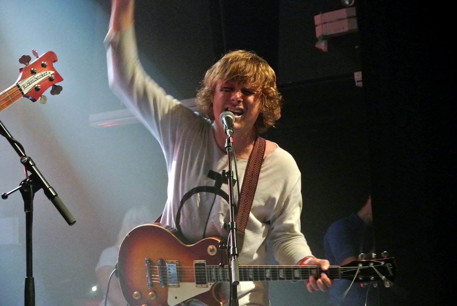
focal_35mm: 103
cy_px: 153
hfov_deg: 19.8
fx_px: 1309
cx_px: 228
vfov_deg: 13.3
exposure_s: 1/60
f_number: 3.8
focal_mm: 38.5
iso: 3200
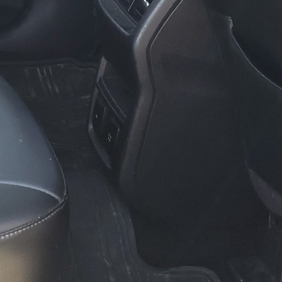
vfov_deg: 16.6
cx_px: -153
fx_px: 922
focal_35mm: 100
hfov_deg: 15.8
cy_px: -64
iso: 63
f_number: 1.5
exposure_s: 1/120
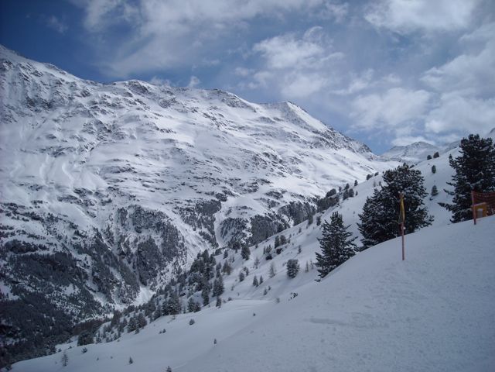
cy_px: 186
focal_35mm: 35
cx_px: 248
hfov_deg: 52.6
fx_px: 500
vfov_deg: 40.7
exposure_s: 1/1500
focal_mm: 5.7
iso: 64
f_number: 5.6
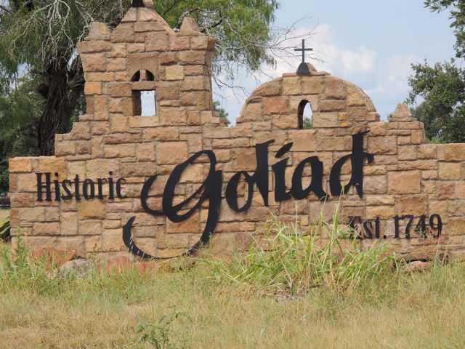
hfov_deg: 8.8
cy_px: 174
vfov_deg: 6.6
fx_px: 3022
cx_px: 232
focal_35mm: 225
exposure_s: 1/320
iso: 100
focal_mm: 40.1
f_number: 4.6
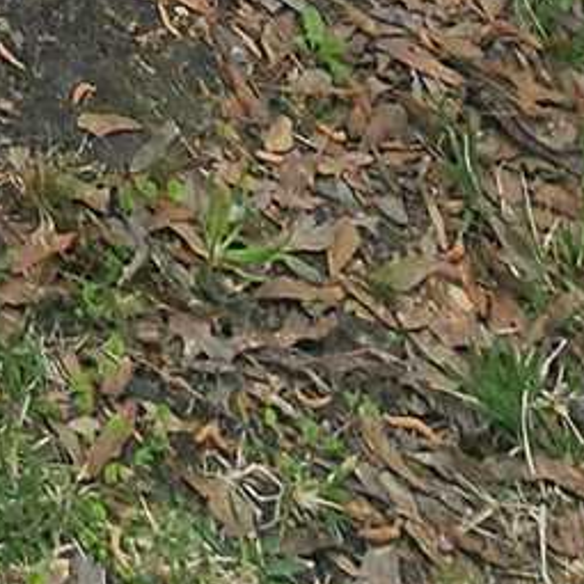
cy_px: -1624
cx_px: -673
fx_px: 1985
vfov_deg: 8.8
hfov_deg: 13.6
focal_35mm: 104
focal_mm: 2.2
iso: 50
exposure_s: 1/1262
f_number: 2.2
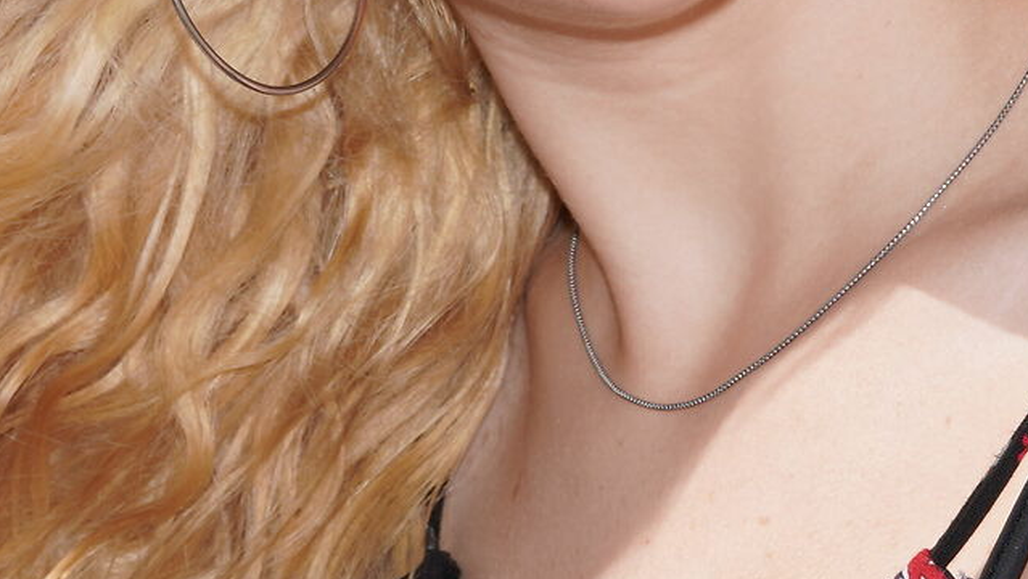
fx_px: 9653
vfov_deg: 3.4
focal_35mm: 354
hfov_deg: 6.1
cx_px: 611
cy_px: -34
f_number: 13
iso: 100
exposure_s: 1/200
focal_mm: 90
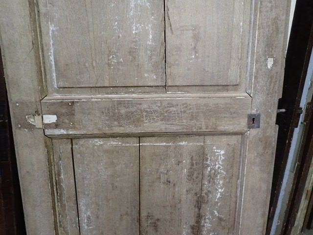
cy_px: 118
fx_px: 226
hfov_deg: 69.4
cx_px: 156
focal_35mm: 25
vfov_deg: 54.9
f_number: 2
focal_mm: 4.5
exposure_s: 1/30
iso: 320
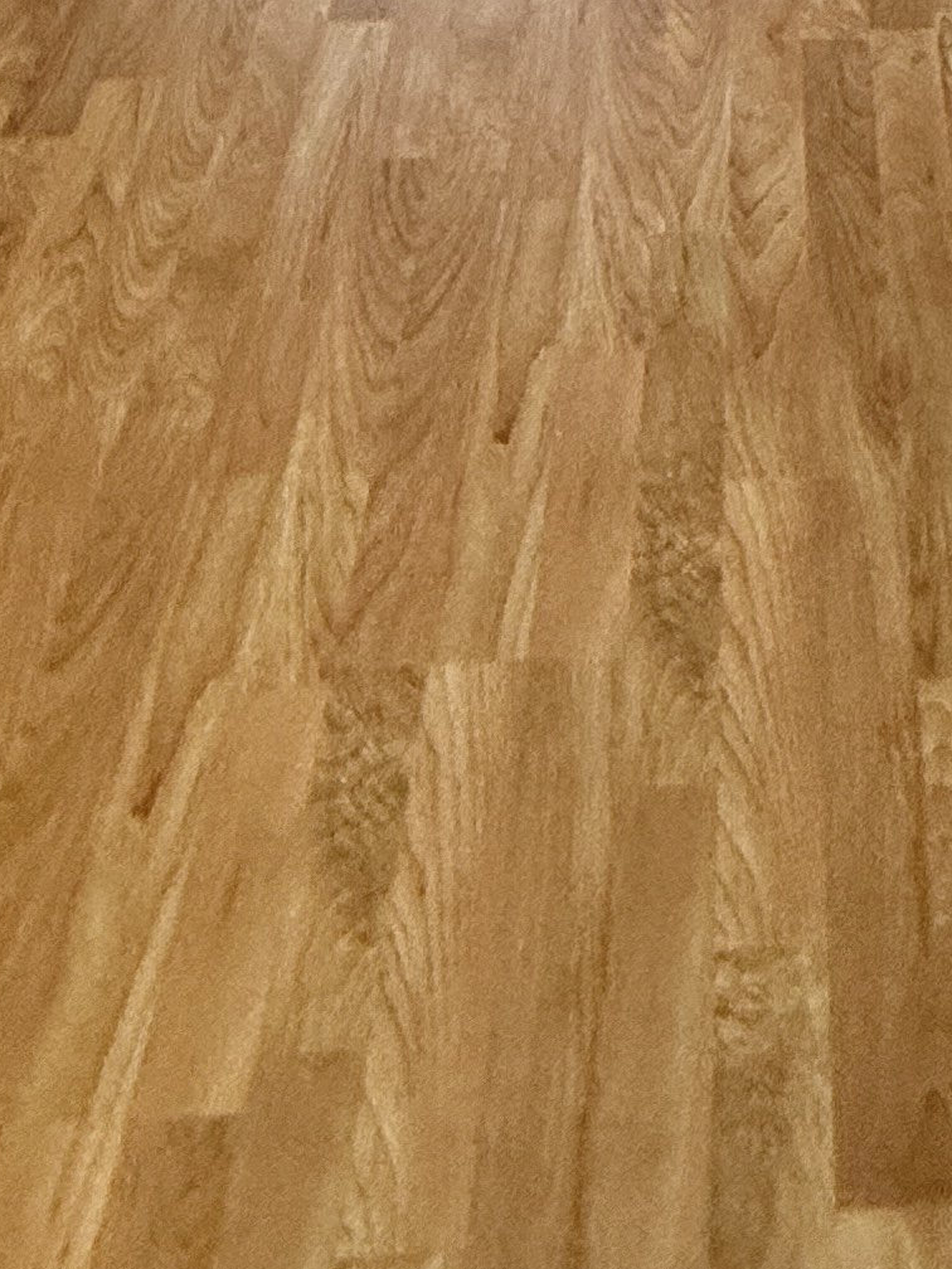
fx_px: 2053
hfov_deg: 25.4
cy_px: -1131
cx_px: 842
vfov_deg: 20.6
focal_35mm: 56
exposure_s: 1/120
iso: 200
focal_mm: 2.22
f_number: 2.2
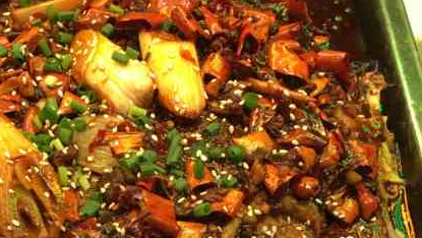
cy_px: 354
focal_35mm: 71
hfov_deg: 29.2
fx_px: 795
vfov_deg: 15.7
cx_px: 101
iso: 40
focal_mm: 4.15
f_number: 2.2
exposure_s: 1/17
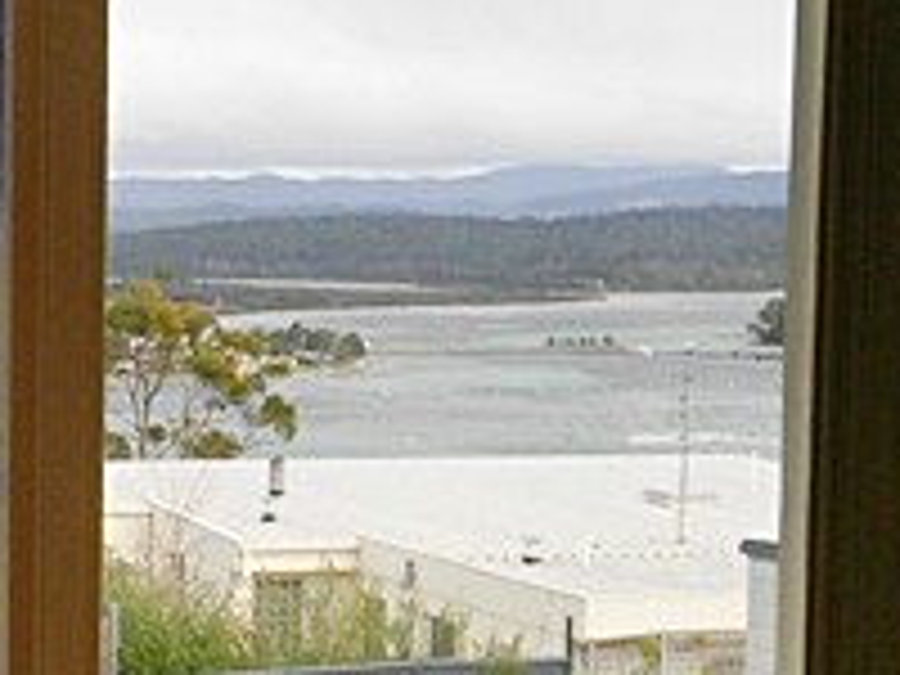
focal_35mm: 112
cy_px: 477
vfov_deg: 13.2
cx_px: 68
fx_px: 2912
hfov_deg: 17.3
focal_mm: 5
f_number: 3.5
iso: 80
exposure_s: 1/336
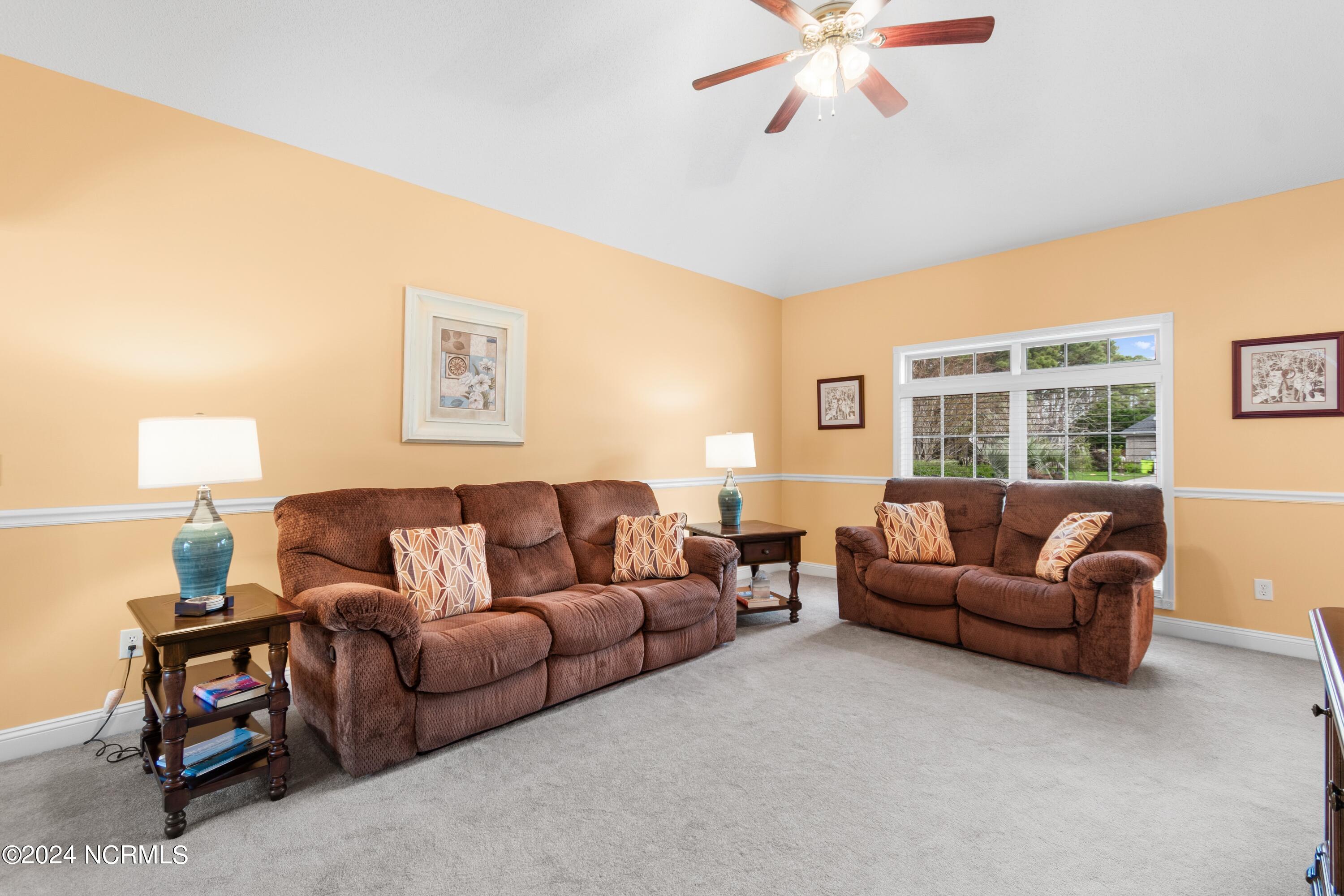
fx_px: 560
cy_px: 448
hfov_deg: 100.4
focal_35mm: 15
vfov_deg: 77.3
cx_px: 672
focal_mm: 10
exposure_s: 1/1.25
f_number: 4.5
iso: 100
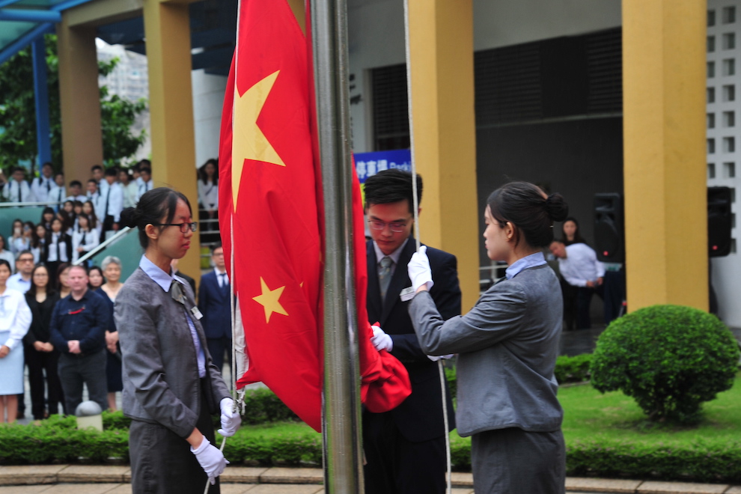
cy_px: 247
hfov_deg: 32.4
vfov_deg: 21.9
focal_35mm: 62
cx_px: 370
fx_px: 1276
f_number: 5
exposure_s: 1/60
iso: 400
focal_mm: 62
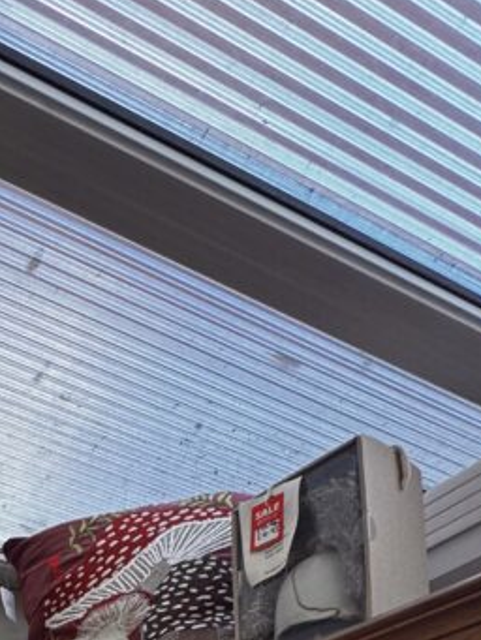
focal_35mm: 42
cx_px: -182
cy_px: 940
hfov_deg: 27.3
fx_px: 778
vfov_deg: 29.3
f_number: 2.2
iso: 160
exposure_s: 1/100
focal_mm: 2.22
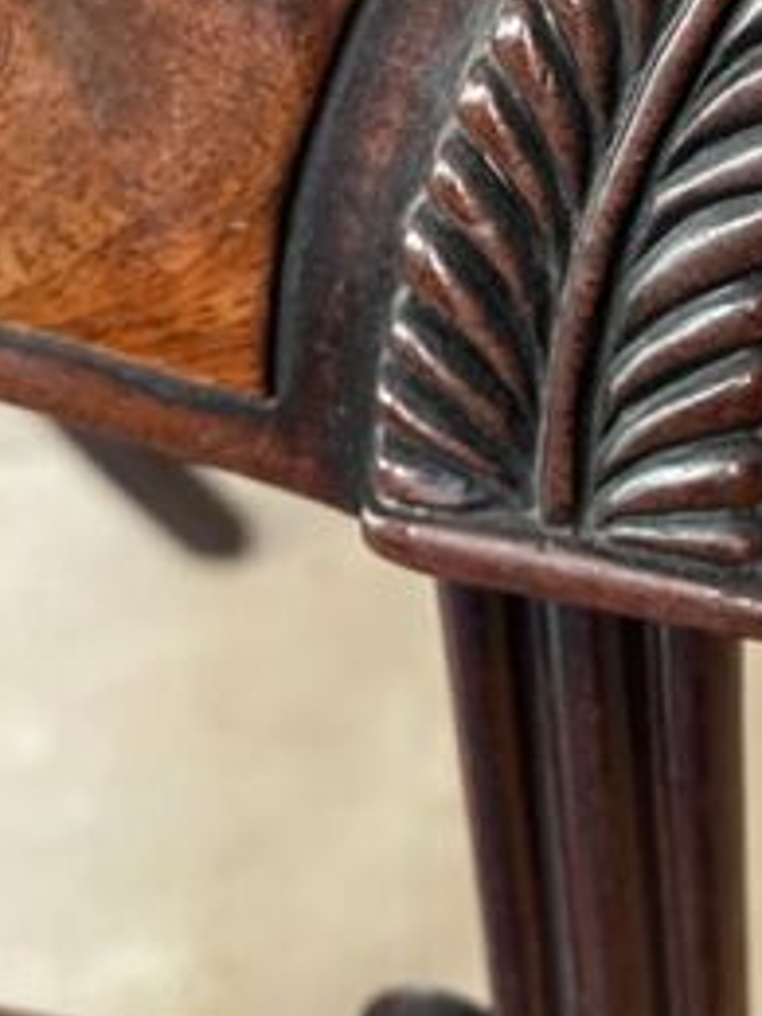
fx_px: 1878
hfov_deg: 22.7
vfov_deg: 29.2
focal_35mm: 64
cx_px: 594
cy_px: 129
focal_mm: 4.2
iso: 320
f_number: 1.6
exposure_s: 1/60
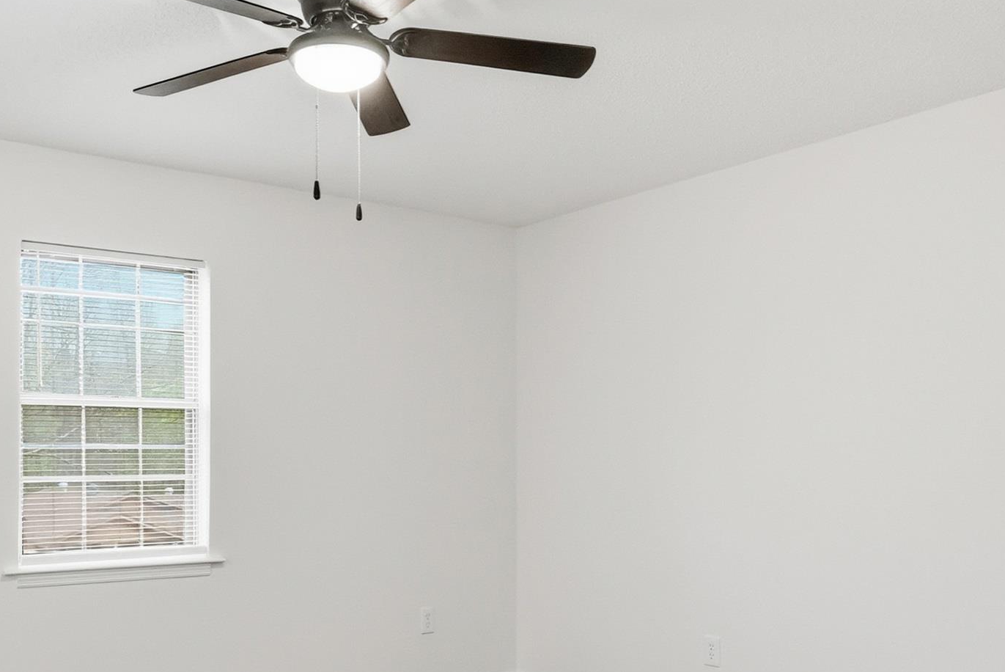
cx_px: 389
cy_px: 455
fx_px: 978
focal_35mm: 35
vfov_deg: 37.4
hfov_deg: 53.9
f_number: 4.5
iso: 3200
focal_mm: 16
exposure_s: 1/800
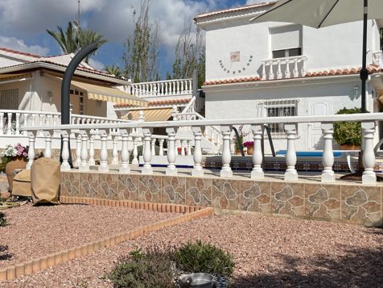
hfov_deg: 49.7
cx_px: 148
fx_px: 409
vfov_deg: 38.6
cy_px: 135
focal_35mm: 37
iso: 32
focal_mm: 5.1
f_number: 1.6
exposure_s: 1/10989
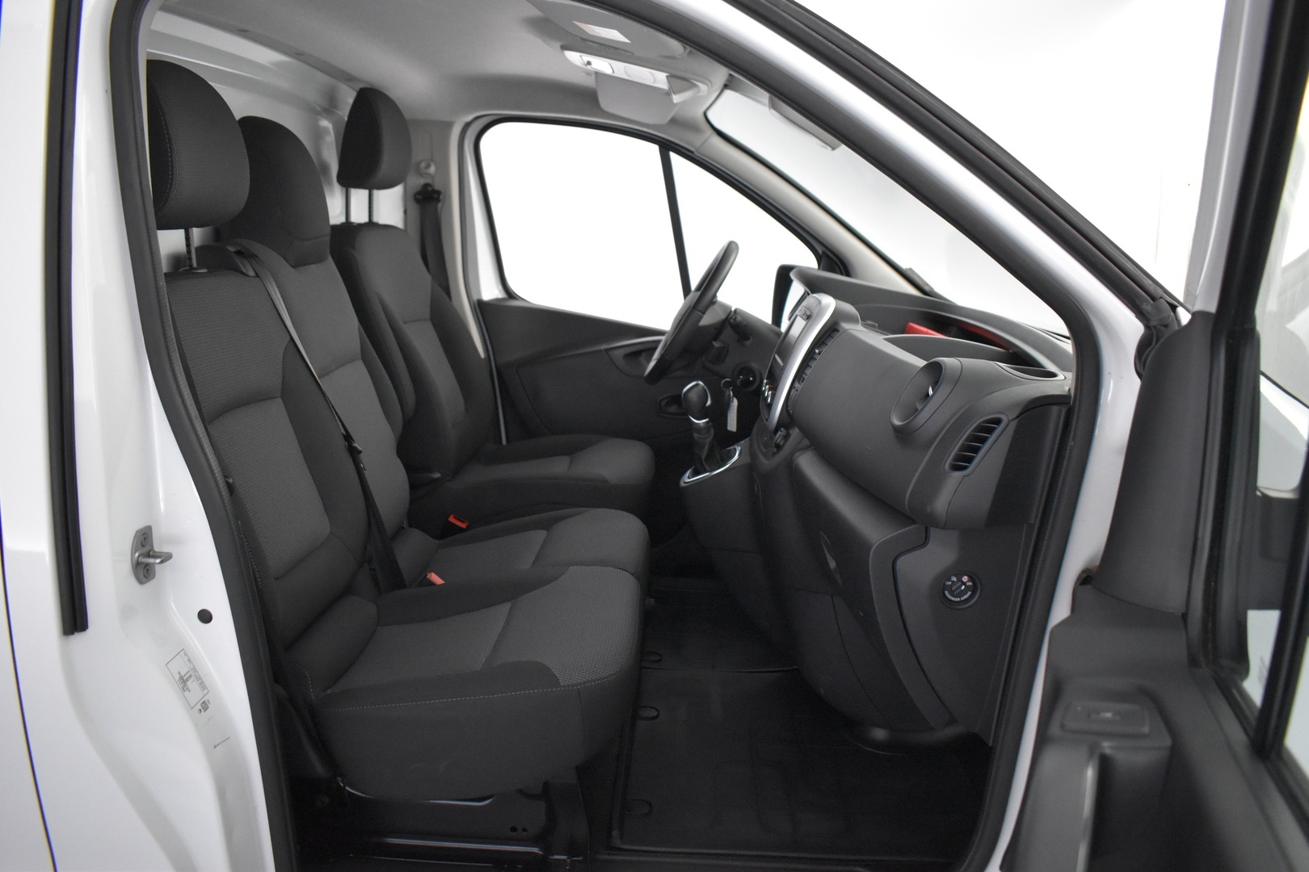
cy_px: 436
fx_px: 982
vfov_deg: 47.9
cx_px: 654
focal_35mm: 27
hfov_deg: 67.4
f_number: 3.5
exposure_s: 1/60
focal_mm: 18
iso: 3200
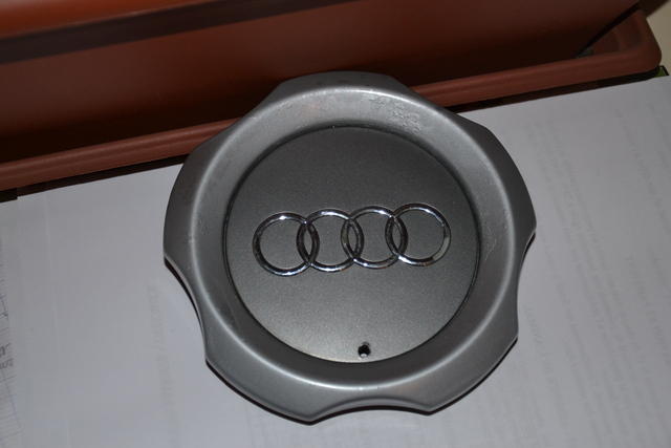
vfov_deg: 20.2
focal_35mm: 68
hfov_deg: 29.9
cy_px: 224
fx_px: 1258
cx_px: 336
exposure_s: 1/60
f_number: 4.8
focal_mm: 45
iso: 560
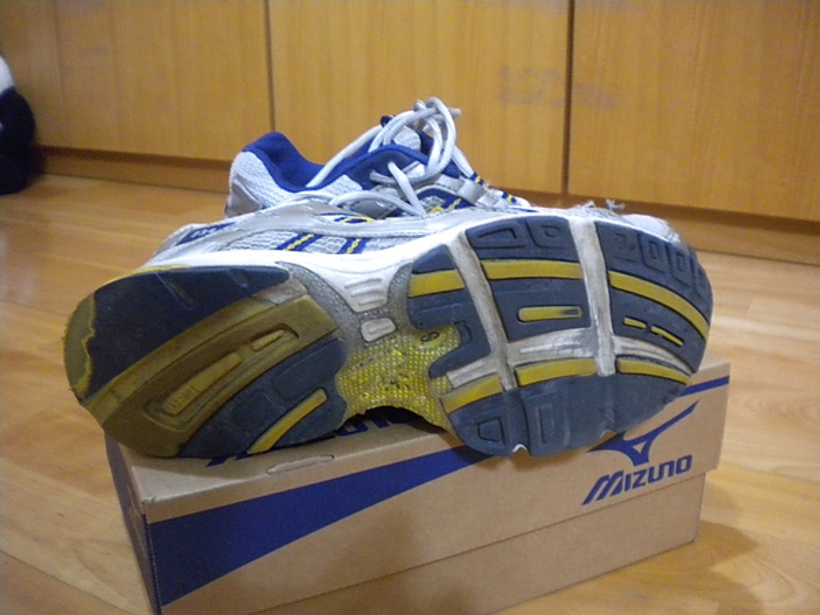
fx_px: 829
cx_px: 410
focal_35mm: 35
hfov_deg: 52.6
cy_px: 308
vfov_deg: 40.7
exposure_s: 1/8.8
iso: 526
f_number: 3.1
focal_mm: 6.3
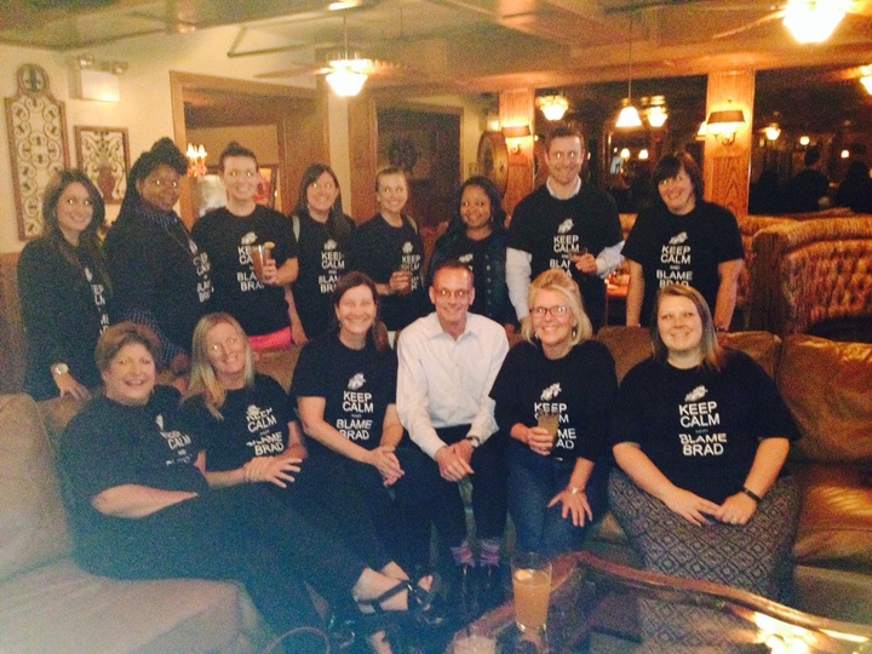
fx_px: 882
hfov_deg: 52.6
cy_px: 327
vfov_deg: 40.7
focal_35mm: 35
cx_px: 436
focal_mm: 4.28
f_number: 2.4
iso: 500
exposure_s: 1/16
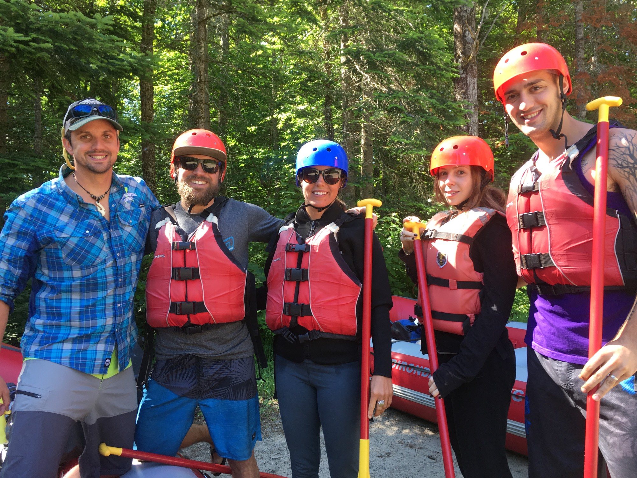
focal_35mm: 29
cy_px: 239
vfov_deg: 48.2
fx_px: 534
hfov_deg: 61.7
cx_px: 318
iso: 32
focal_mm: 4.15
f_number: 2.2
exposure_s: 1/120
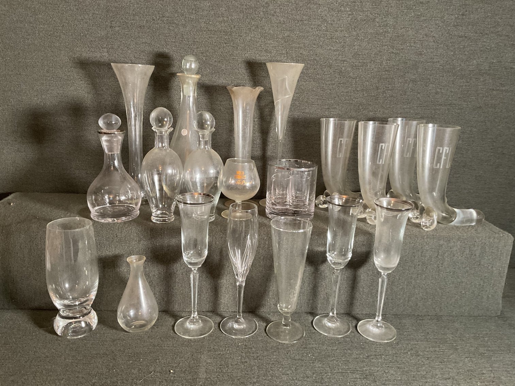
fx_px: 431
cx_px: 258
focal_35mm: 29
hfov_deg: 61.7
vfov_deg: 48.2
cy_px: 193
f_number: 1.8
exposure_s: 1/60
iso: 200
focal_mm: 3
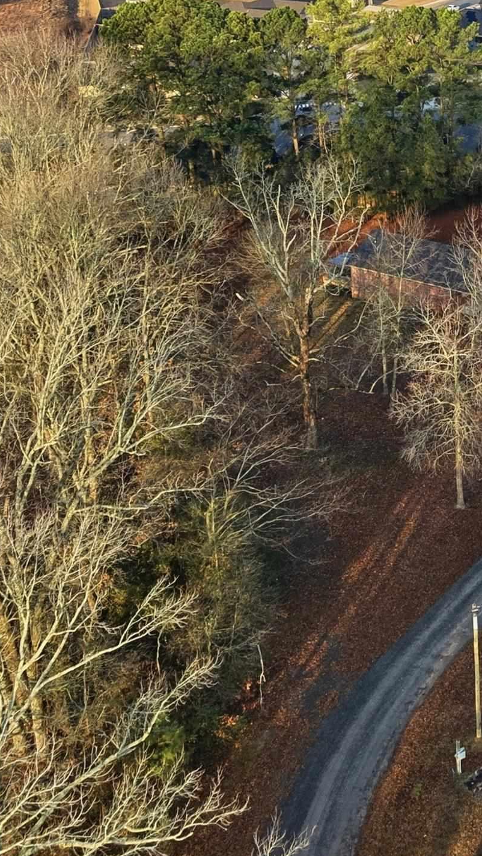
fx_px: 1250
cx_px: 624
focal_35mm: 55
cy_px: 232
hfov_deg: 20.0
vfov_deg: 37.1
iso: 250
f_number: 1.8
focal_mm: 8.7
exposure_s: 1/2000
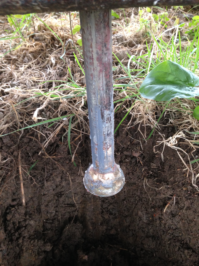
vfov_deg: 55.4
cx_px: 100
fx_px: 253
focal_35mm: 33
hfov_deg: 42.9
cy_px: 133
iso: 200
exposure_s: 1/20
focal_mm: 4.12
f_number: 2.4
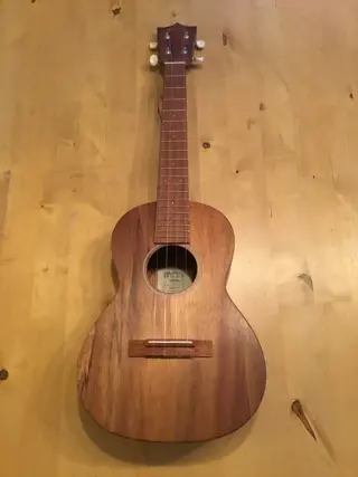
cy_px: 238
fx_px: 428
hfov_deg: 45.4
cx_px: 179
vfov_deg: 58.4
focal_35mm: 31
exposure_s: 1/17
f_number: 2.4
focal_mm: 3.3
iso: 250
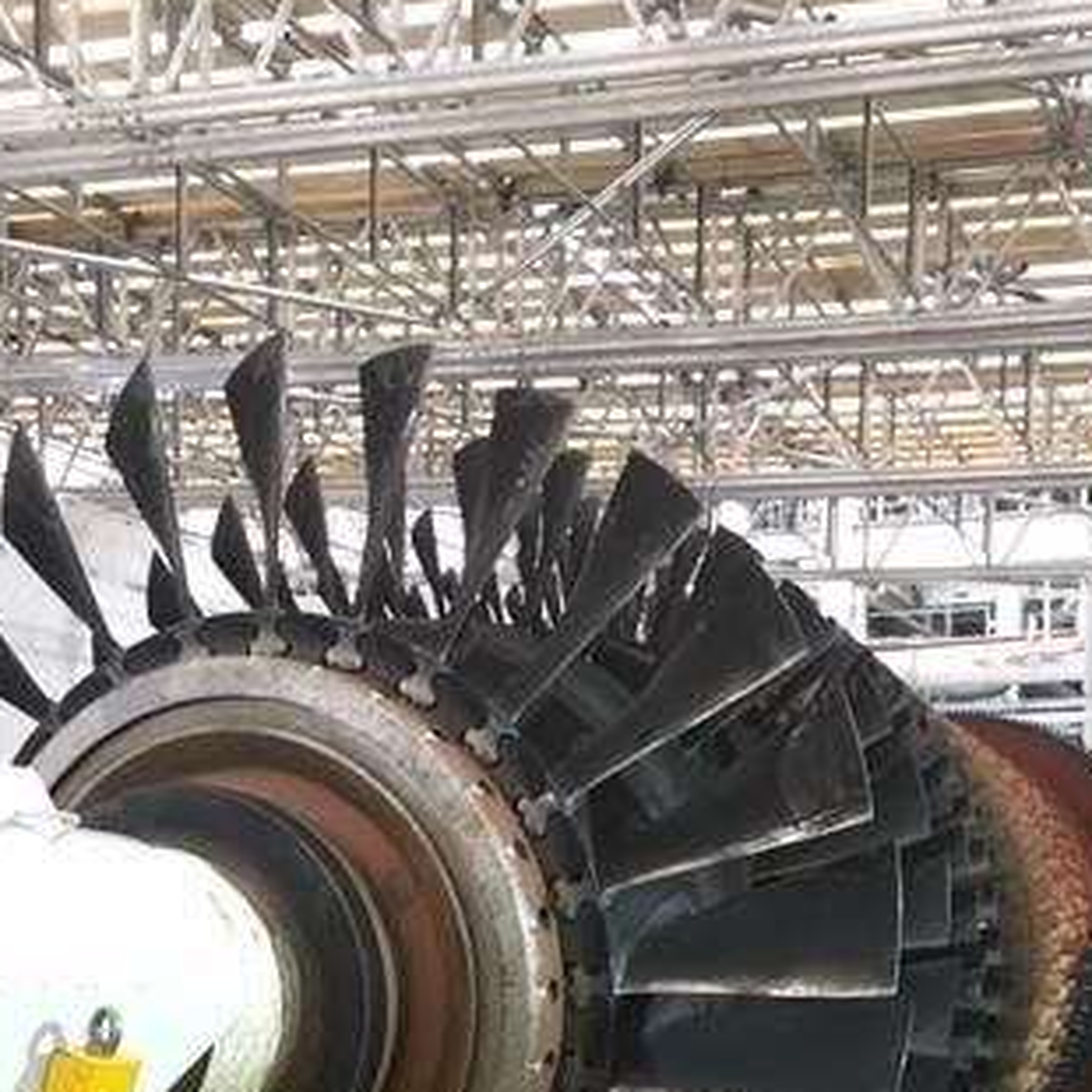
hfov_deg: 31.7
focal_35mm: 53
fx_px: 1892
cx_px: 803
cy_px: 1117
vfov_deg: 29.8
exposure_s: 1/33
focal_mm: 4.15
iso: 160
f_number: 2.2
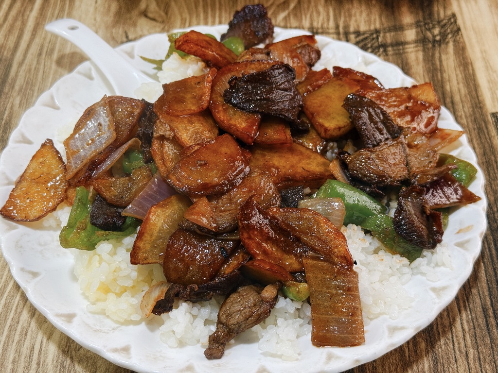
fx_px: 691
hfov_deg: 39.7
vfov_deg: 30.3
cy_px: 186
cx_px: 249
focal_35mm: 48
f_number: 1.78
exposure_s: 1/50
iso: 80
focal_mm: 6.76
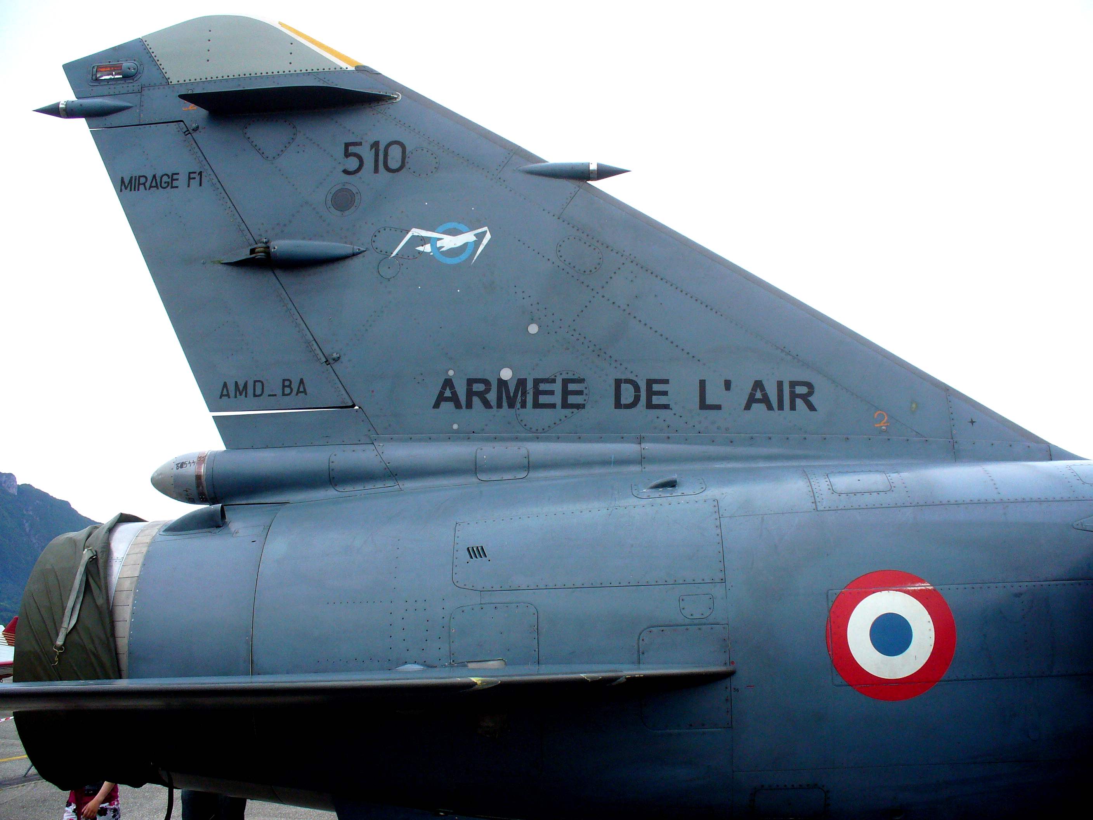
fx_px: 1168
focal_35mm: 37
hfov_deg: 50.1
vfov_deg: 38.7
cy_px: 410
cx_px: 546
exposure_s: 1/160
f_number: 5.6
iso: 100
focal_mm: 6.1
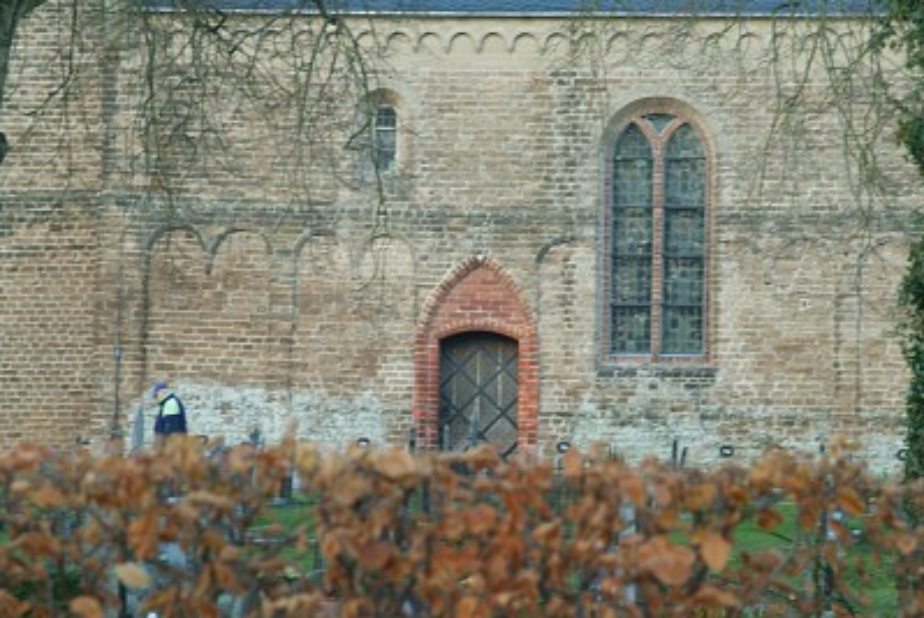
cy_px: 307
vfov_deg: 6.0
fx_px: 5884
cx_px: 405
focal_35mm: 229
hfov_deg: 9.0
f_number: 8
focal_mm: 135
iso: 400
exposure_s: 1/45
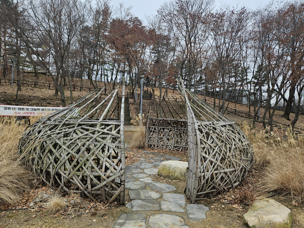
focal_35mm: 23
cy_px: 114
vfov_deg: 58.9
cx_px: 152
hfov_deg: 73.9
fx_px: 202
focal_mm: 5.4
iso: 25
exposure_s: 1/276
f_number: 1.8
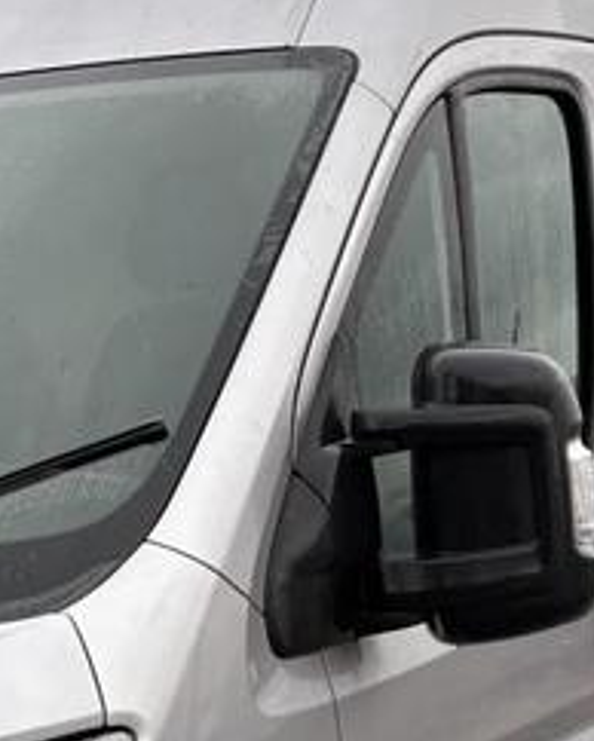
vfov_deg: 20.0
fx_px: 2063
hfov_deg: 16.0
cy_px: 671
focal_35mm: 94
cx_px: -34
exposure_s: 1/222
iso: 40
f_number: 1.6
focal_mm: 5.96
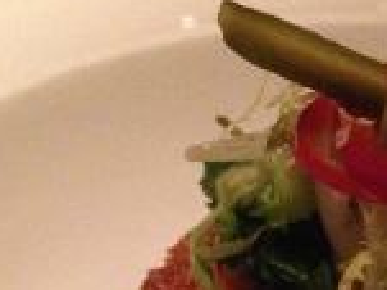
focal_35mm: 105
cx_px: 438
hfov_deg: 18.0
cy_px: 357
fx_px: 1173
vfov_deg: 13.6
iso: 800
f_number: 2.4
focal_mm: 4.12
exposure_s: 1/15
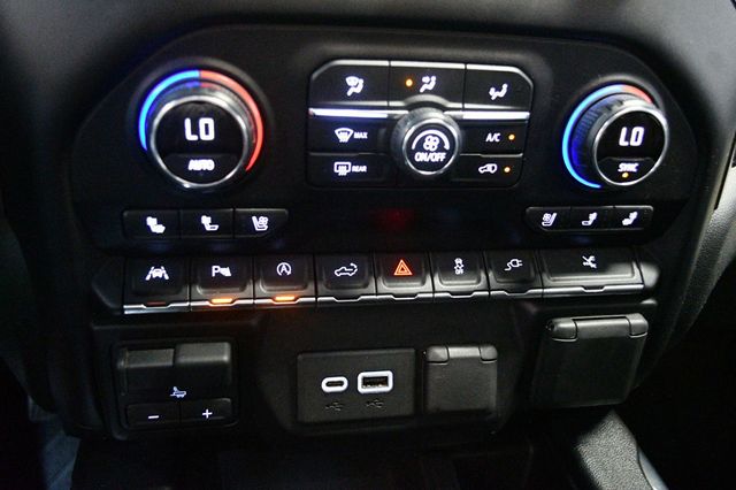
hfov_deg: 62.0
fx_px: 613
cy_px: 245
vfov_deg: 43.6
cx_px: 368
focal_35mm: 30
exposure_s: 1/50
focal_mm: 20
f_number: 3.8
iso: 12800
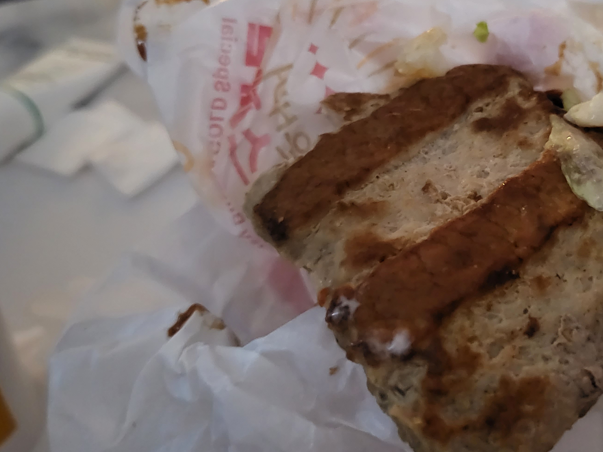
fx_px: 697
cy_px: 208
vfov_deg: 35.9
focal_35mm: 40
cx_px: 444
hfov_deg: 45.4
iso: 1250
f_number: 1.8
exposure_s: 1/17
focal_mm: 4.25
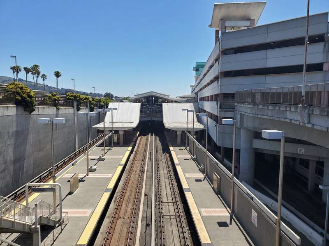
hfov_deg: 67.3
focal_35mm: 26
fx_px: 247
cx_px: 164
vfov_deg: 53.1
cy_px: 123
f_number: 2.4
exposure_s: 1/1457
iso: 50
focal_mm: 4.3
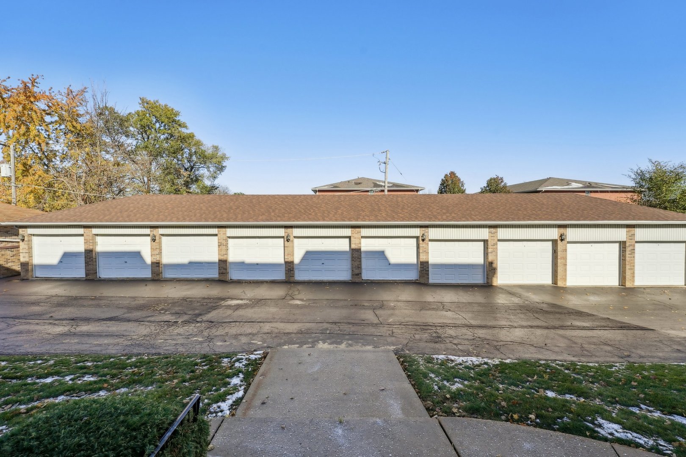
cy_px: 228
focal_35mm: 14
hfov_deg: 104.3
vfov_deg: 81.2
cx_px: 343
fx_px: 267
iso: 400
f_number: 8
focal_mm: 14
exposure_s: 1/1250
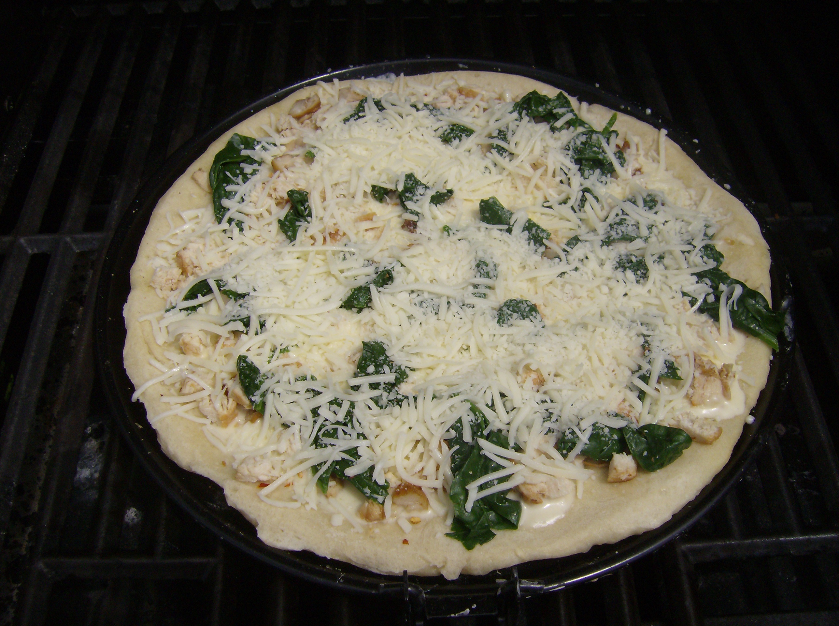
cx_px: 420
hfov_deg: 51.5
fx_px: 871
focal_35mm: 36
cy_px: 313
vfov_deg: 39.5
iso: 100
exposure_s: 1/2000
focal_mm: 6
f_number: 4.7
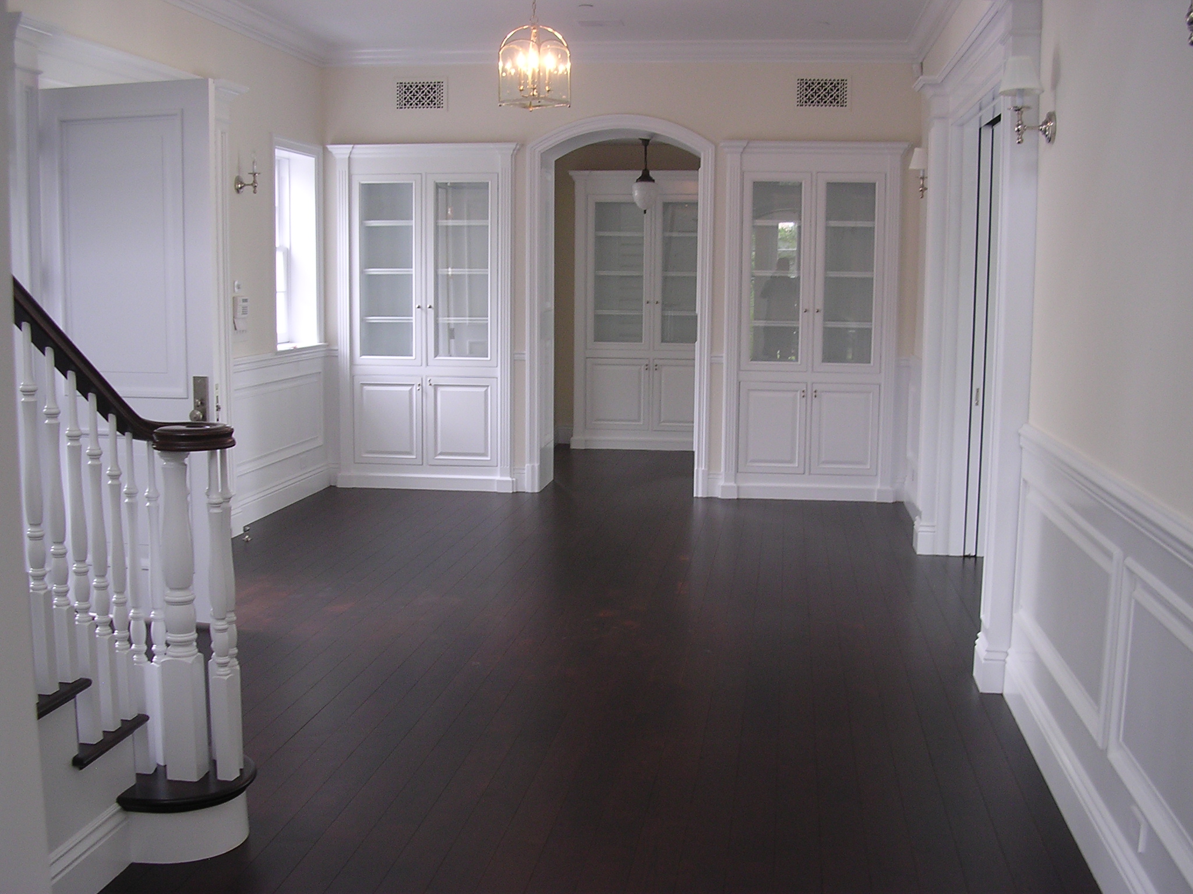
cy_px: 447
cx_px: 596
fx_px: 1310
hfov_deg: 49.0
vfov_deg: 37.7
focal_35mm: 38
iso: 100
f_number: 2.8
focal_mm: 5.8
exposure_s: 1/15.6
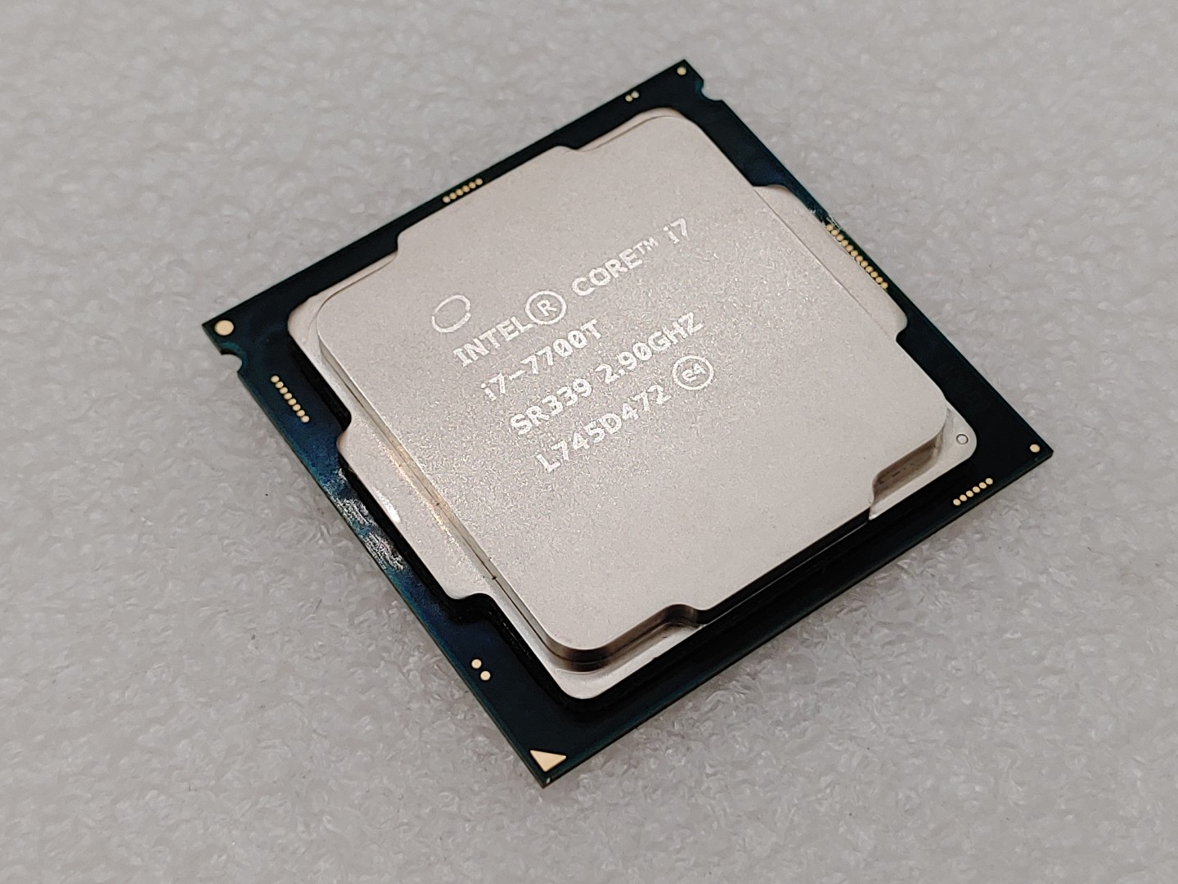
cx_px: 589
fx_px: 2110
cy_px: 442
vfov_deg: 23.7
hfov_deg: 31.2
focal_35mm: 62
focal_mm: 4.36
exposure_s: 1/290
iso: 50
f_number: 1.8
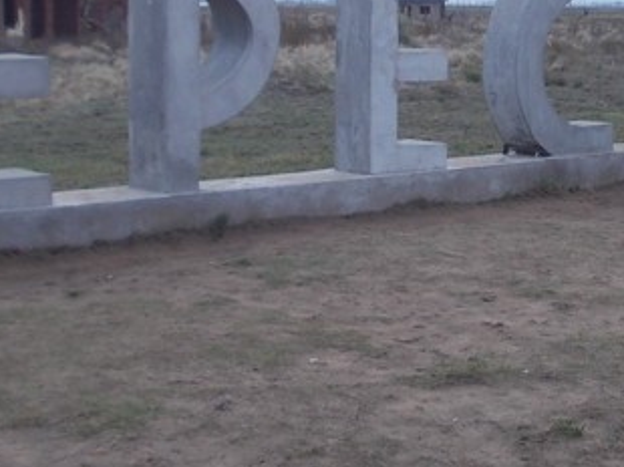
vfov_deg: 15.7
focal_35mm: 94
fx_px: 1693
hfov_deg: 20.8
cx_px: 433
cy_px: 157
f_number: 6.2
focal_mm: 5.3
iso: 80
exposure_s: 1/125
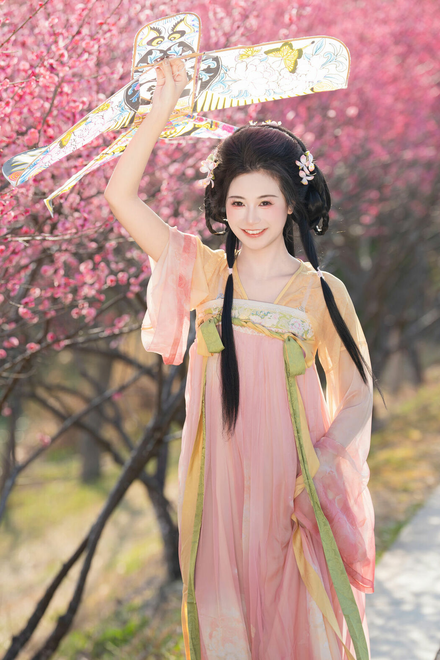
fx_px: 2420
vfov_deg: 15.5
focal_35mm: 132
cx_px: 220
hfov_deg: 10.4
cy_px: 330
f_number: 4
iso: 250
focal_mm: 132
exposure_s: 1/640
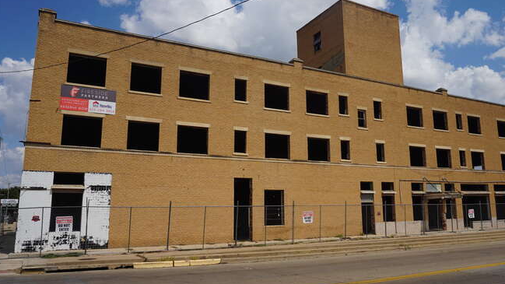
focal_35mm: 31
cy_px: 134
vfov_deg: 37.8
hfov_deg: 62.3
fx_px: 415
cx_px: 293
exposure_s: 1/320
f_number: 11
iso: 100
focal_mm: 16
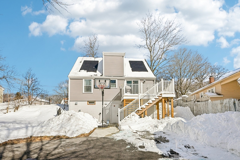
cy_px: 80
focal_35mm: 16
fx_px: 107
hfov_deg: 96.7
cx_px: 120
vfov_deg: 73.8
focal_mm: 16
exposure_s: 1/2500
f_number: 8
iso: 400
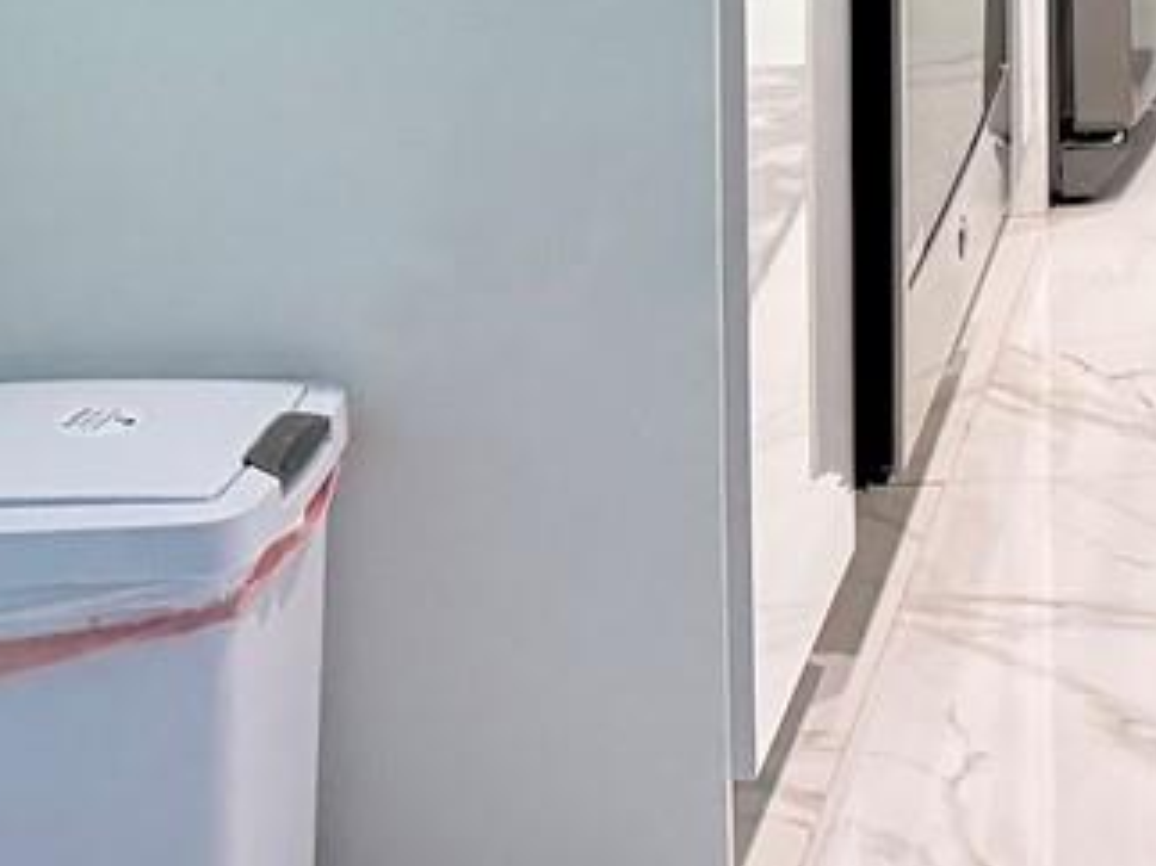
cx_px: 1829
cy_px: -737
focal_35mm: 119
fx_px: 3973
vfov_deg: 11.5
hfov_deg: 15.1
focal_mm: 6.76
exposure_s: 1/120
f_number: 1.78
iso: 125
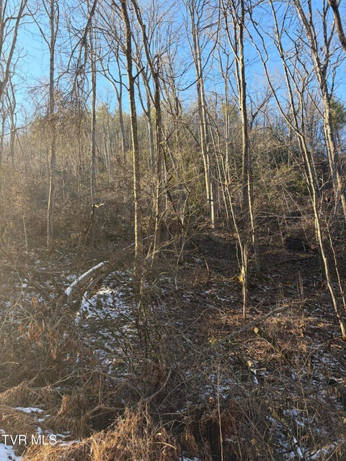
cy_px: 230
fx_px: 347
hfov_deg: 53.1
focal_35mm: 26
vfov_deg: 67.3
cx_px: 173
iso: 50
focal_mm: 5.96
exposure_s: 1/1155
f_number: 1.6
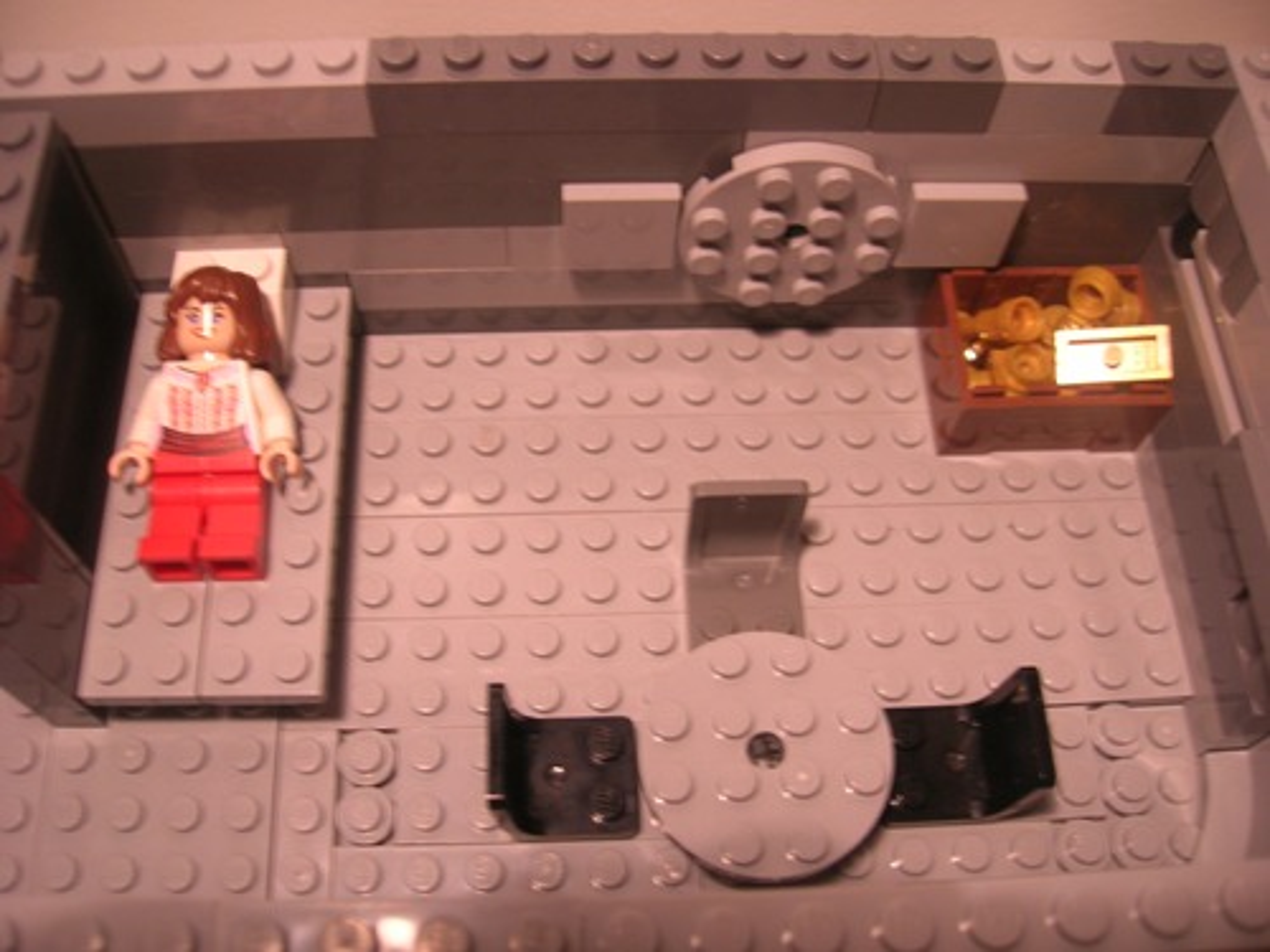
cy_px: 476
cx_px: 635
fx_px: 1247
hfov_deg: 54.0
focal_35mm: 34
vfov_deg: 41.8
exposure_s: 1/21.5
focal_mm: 5.7
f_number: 2.9
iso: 50
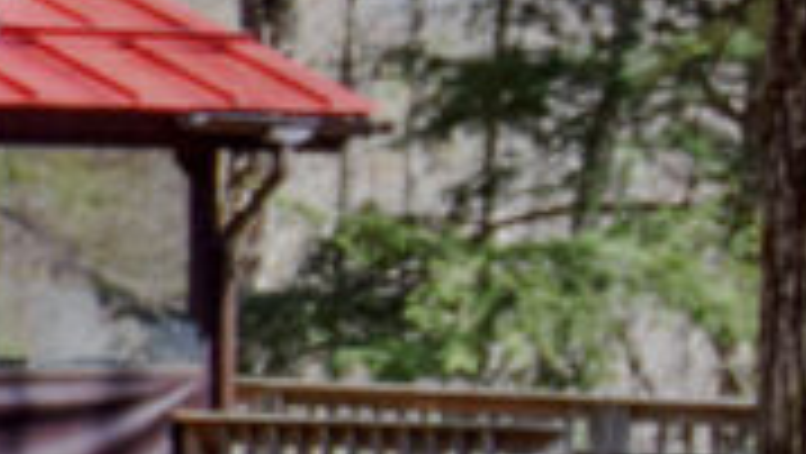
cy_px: 573
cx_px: -1144
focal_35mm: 180
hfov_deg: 10.3
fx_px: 3850
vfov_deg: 6.7
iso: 800
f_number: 11
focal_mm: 20
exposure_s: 1/500
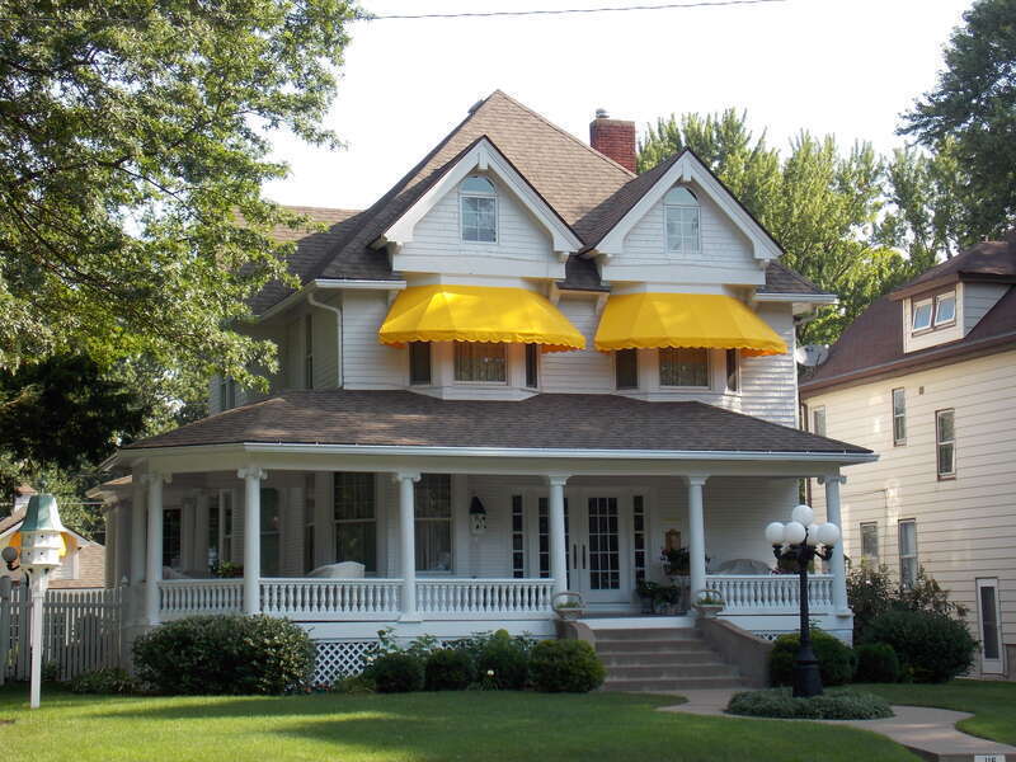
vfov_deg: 22.6
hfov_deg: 29.8
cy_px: 381
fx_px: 1908
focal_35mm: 65
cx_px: 508
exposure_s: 1/200
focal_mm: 11.5
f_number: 4.1
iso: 80
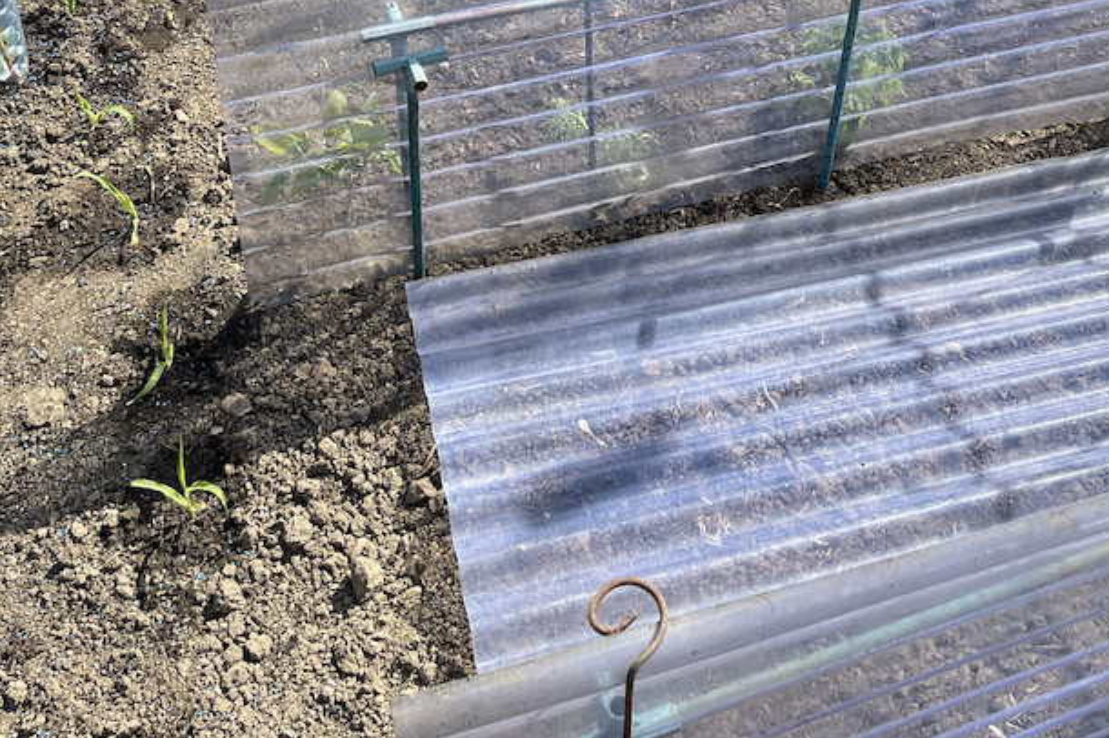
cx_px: 629
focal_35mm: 43
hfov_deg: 45.3
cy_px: -118
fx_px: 1324
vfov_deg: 27.8
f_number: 1.6
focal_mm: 5.1
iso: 32
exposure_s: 1/1642
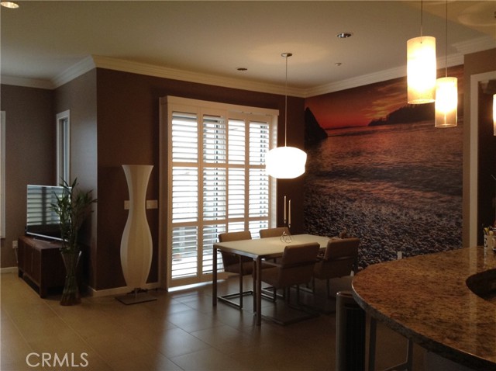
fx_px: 472
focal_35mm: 33
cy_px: 186
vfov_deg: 42.8
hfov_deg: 55.4
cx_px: 248
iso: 80
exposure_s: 1/24
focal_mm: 3.3
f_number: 2.4
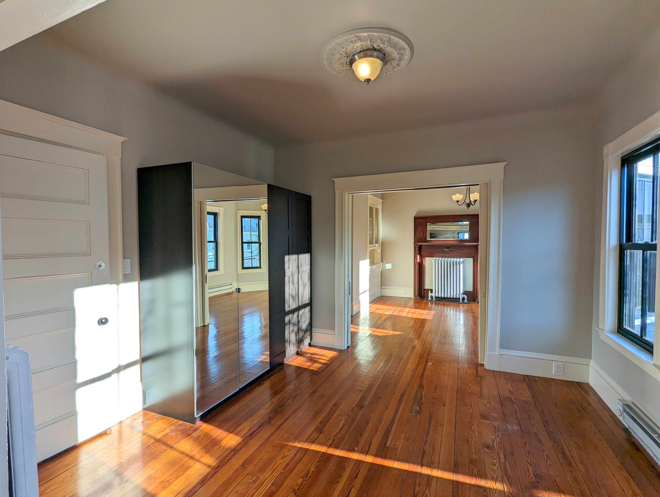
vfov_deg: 78.2
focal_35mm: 16
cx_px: 330
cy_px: 248
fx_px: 305
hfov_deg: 94.4
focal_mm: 2.35
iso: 44
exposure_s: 1/229
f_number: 2.2
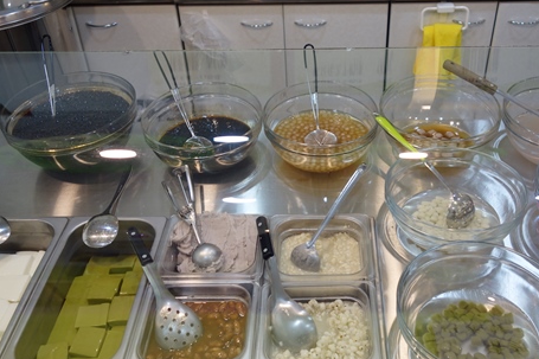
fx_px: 599
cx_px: 308
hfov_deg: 48.3
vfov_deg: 33.4
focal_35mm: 40
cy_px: 175
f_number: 2.5
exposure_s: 1/50
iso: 125
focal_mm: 10.4
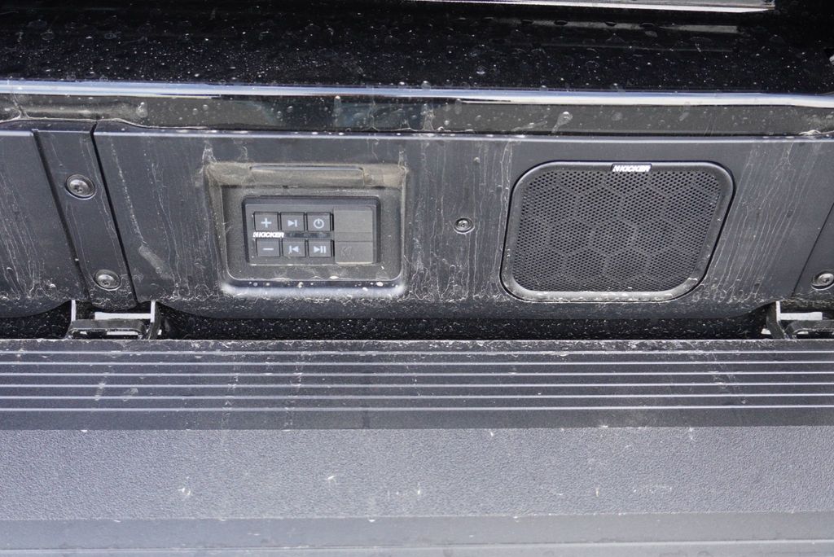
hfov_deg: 57.2
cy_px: 278
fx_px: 765
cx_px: 417
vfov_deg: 40.0
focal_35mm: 33
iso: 1000
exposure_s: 1/160
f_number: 4
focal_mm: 22
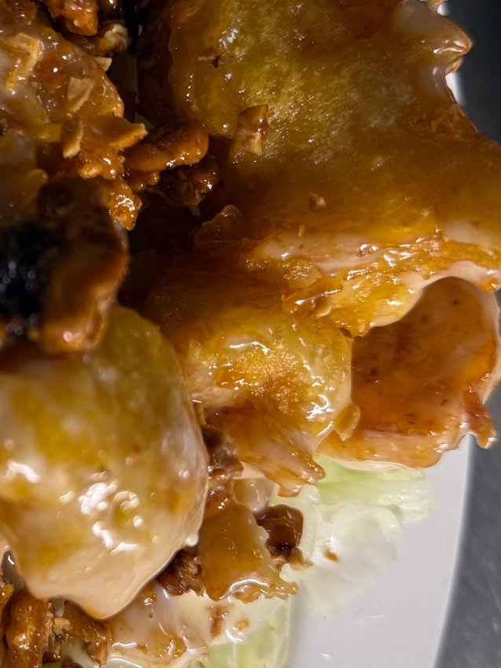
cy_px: 311
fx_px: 1118
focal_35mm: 58
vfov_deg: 33.2
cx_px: -58
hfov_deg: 23.6
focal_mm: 6.76
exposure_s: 1/60
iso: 125
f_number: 1.78
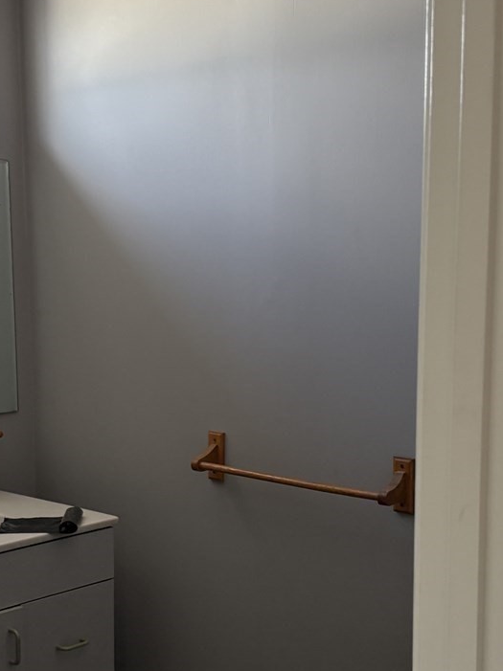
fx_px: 1105
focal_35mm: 57
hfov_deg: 25.6
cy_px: 445
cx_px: 221
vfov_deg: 33.5
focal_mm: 5.96
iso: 125
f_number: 1.6
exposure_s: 1/67
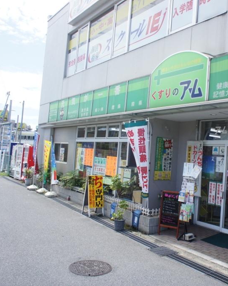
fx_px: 287
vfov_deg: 52.9
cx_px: 164
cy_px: 143
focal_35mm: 34
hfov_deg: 42.3
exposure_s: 1/320
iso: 200
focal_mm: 16
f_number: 6.3
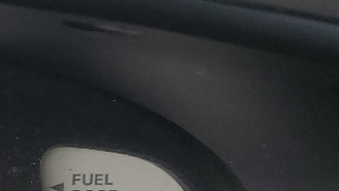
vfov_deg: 8.6
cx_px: -462
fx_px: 1241
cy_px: 297
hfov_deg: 12.4
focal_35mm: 138
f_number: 1.5
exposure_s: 1/417
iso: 50
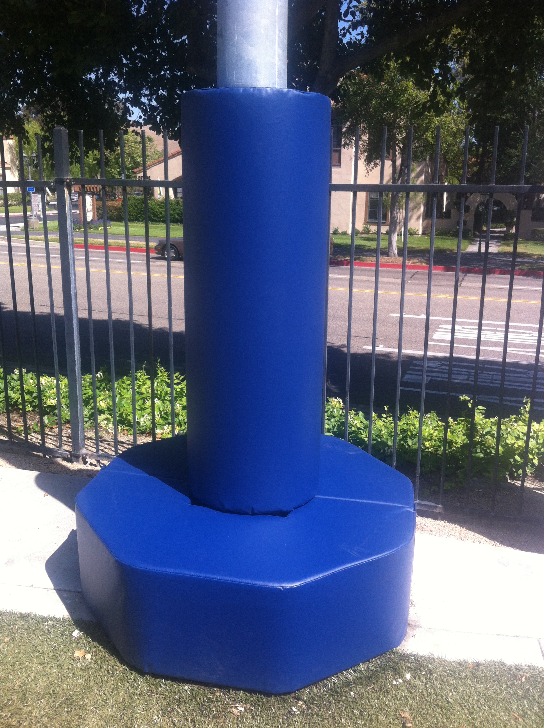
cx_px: 272
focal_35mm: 35
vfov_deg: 52.7
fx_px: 735
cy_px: 364
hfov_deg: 40.6
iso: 80
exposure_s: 1/656
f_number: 2.8
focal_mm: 3.85
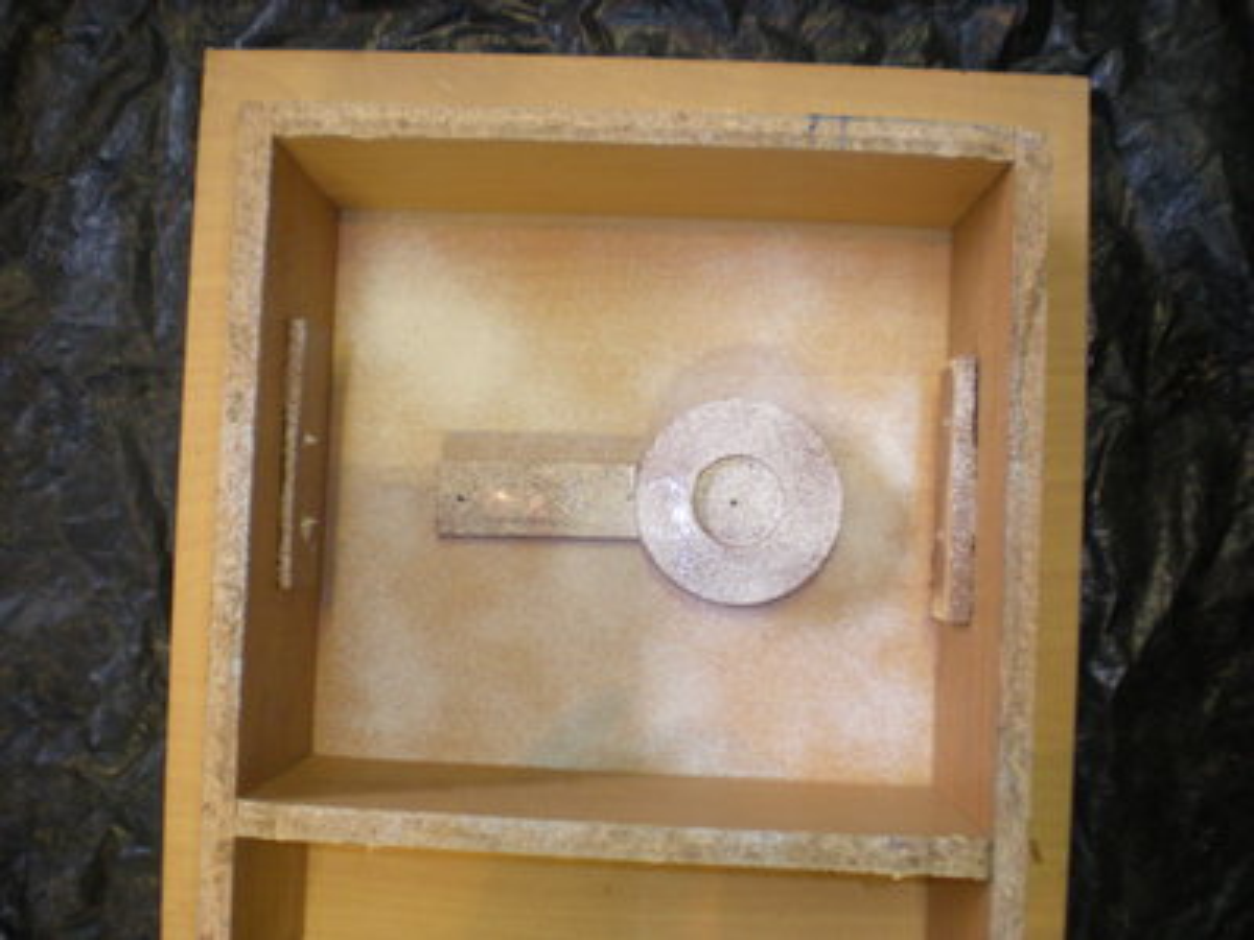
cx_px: 627
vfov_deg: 37.7
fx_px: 1377
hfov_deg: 49.0
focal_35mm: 38
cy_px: 470
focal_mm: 6.3
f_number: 3.1
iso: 200
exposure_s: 1/8.1
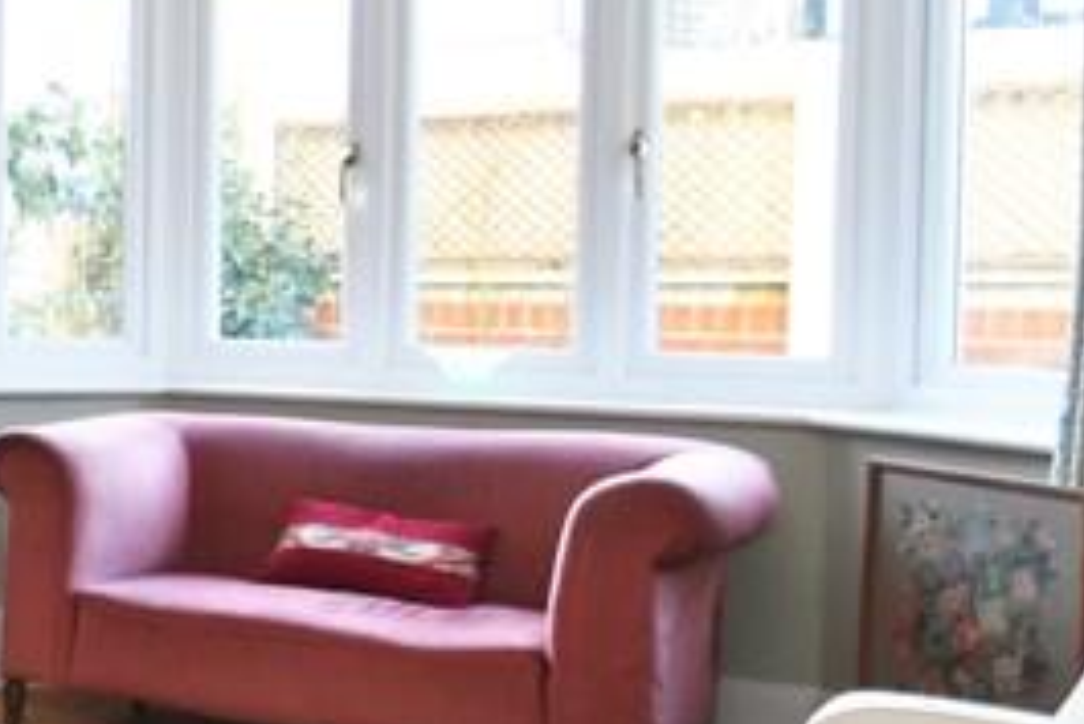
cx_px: -515
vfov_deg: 23.4
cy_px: 313
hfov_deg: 26.0
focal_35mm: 58
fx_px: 1747
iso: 900
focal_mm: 10
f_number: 4
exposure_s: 1/125
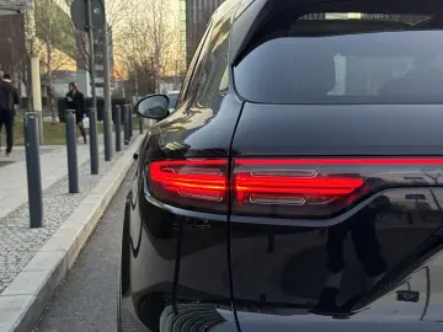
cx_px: 222
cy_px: 166
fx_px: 614
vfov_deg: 30.3
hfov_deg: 39.7
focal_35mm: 48
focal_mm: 6.76
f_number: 1.78
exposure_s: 1/96
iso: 100
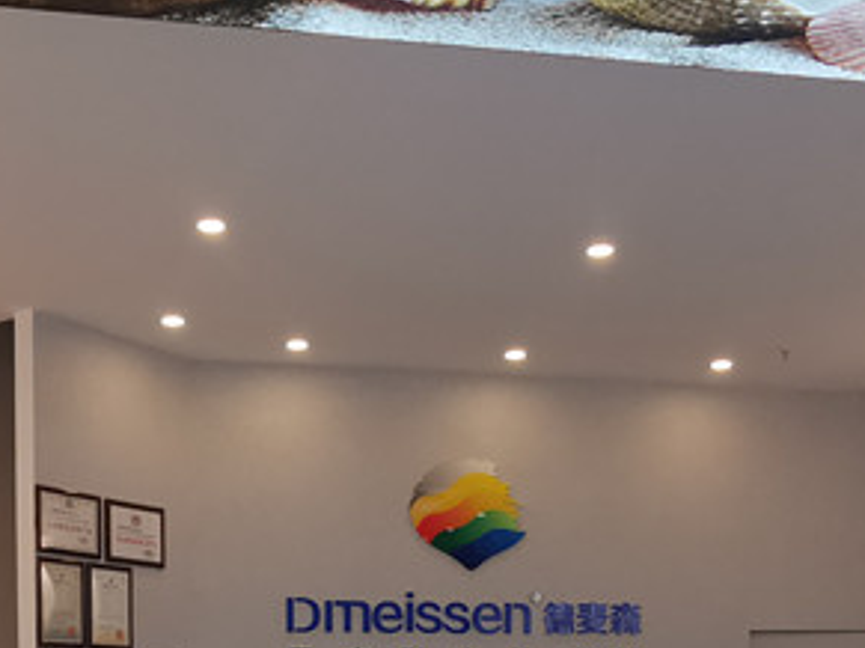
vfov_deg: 24.3
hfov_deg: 34.8
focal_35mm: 55
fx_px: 1374
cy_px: 755
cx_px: 351
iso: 100
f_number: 2.2
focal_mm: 2.35
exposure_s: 1/100
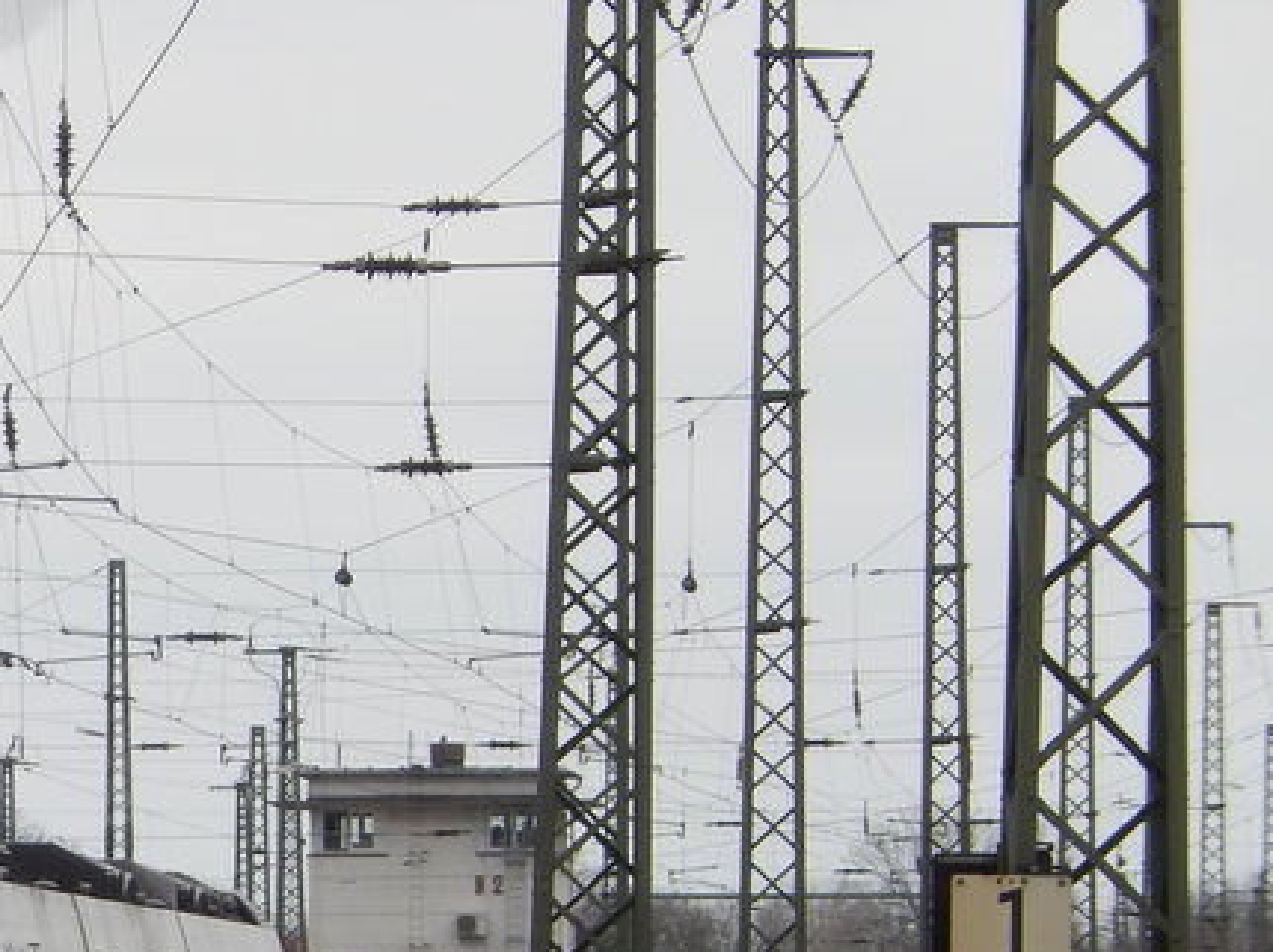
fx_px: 22120
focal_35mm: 602
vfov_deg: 2.5
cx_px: -475
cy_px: 854
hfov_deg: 3.3
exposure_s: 1/100
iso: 125
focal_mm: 38.6
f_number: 5.8
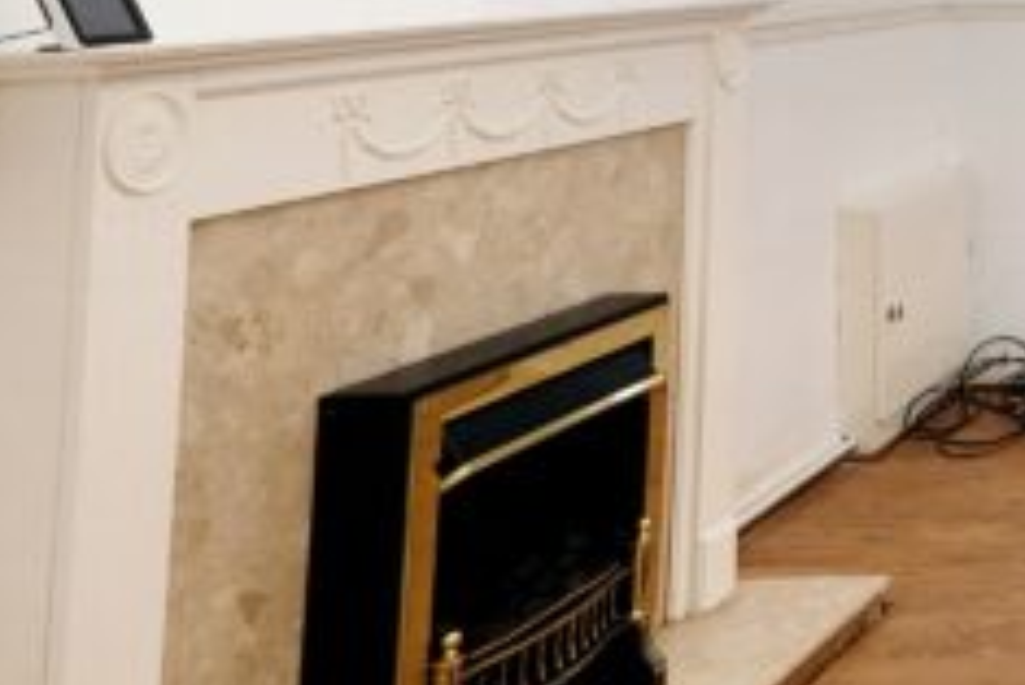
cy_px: -109
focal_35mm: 49
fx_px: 1396
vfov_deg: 25.2
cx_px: 1662
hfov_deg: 25.4
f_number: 4
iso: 400
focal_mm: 10
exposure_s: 1/60
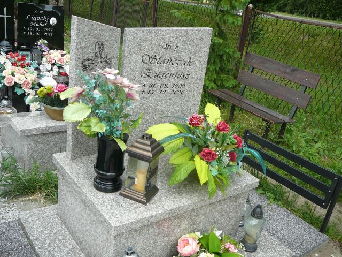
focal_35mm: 35
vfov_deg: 40.7
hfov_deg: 52.6
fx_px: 346
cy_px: 128
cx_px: 171
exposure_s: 1/400
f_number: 2.8
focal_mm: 5.2
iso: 80
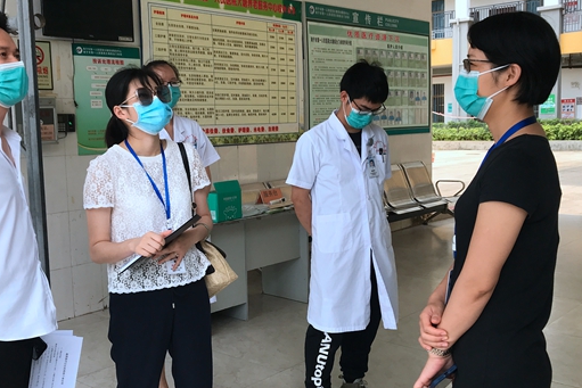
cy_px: 198
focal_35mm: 41
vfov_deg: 32.7
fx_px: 663
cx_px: 240
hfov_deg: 47.2
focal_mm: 3.99
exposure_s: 1/626
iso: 20
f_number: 1.8
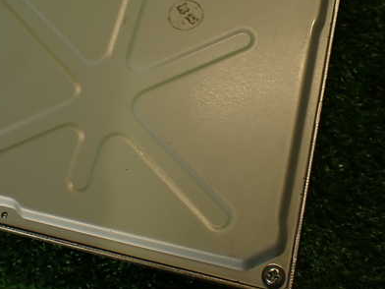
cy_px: 123
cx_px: 130
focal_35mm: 49
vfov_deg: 29.6
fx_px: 545
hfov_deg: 38.5
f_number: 2.4
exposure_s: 1/60
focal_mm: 5.79
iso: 100
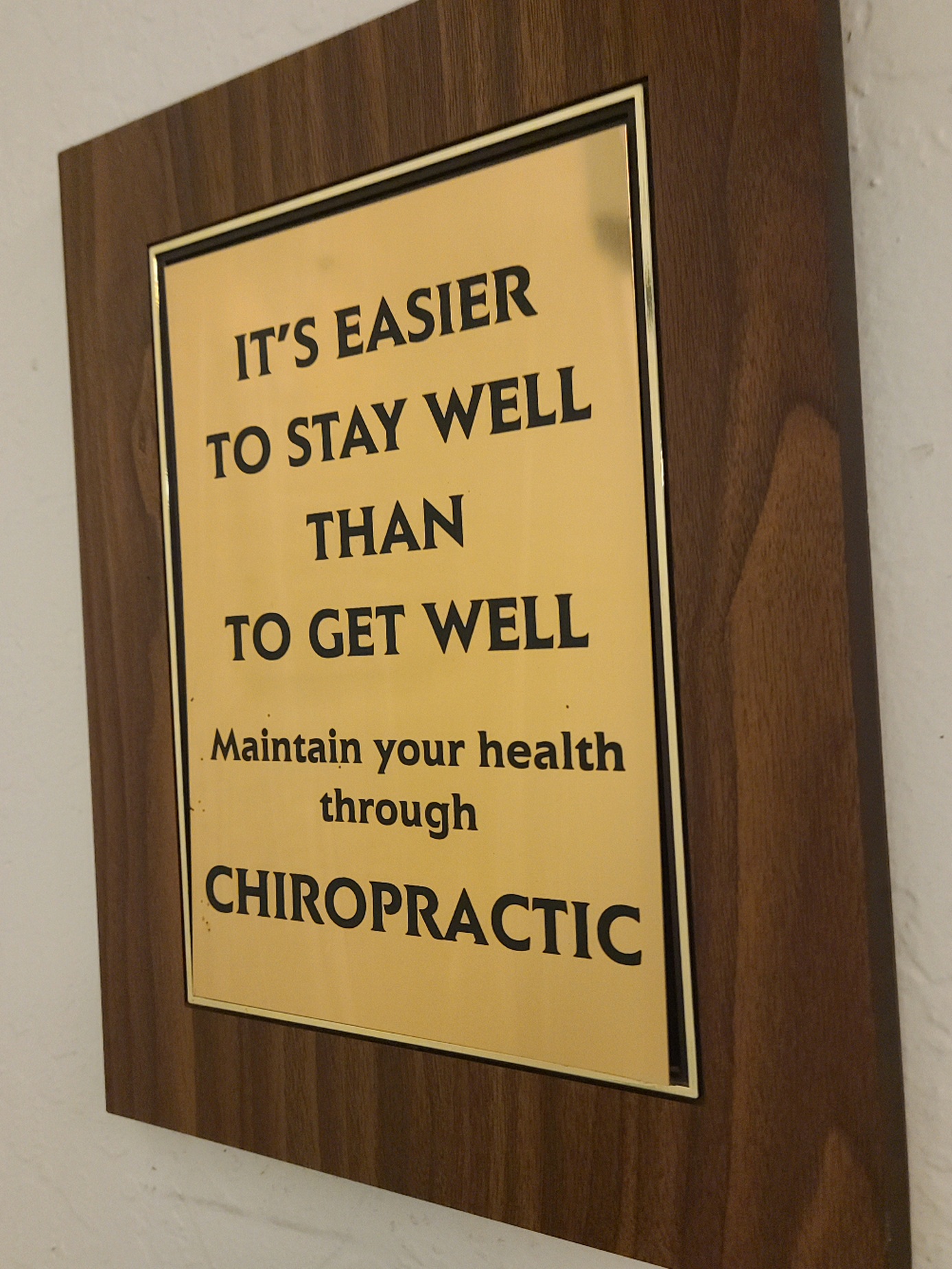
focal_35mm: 28
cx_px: 476
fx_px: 1027
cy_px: 634
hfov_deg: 49.8
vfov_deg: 63.4
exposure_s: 1/30
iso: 640
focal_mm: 5.9
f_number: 2
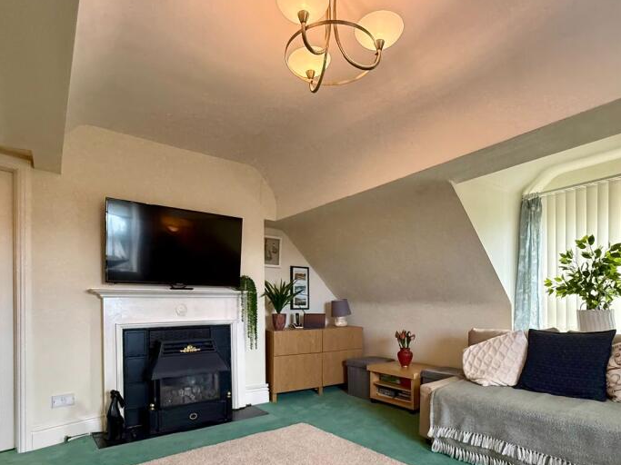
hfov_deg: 79.0
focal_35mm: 21
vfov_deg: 61.9
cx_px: 318
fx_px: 377
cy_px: 309
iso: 400
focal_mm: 2.22
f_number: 2.2
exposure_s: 1/100
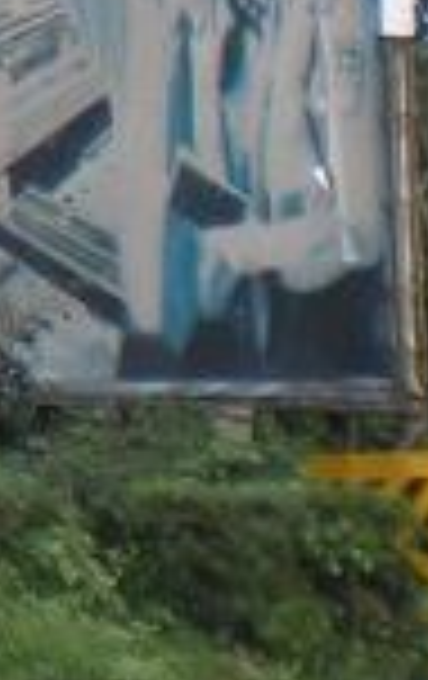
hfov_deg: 4.7
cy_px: -320
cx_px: -1059
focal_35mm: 262
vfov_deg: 7.9
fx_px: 4867
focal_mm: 7.4
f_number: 4.9
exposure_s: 1/256
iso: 64
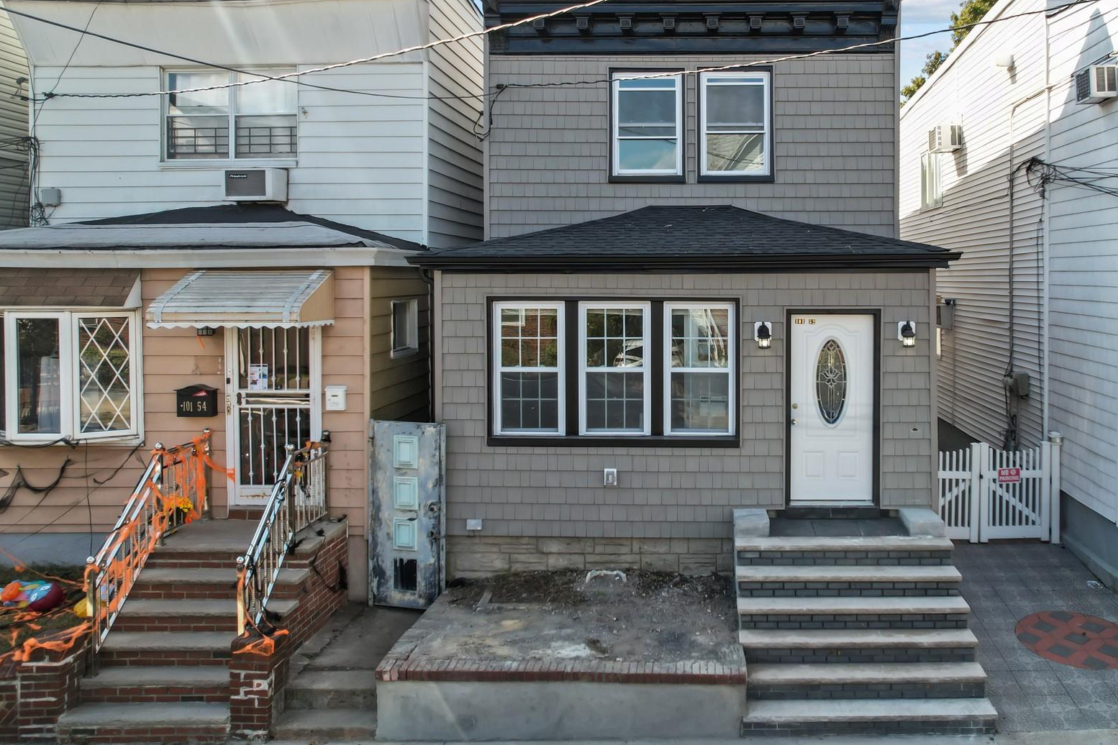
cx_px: 707
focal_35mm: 29
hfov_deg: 62.7
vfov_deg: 44.6
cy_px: 277
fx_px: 901
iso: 200
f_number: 2.8
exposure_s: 1/120
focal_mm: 8.38
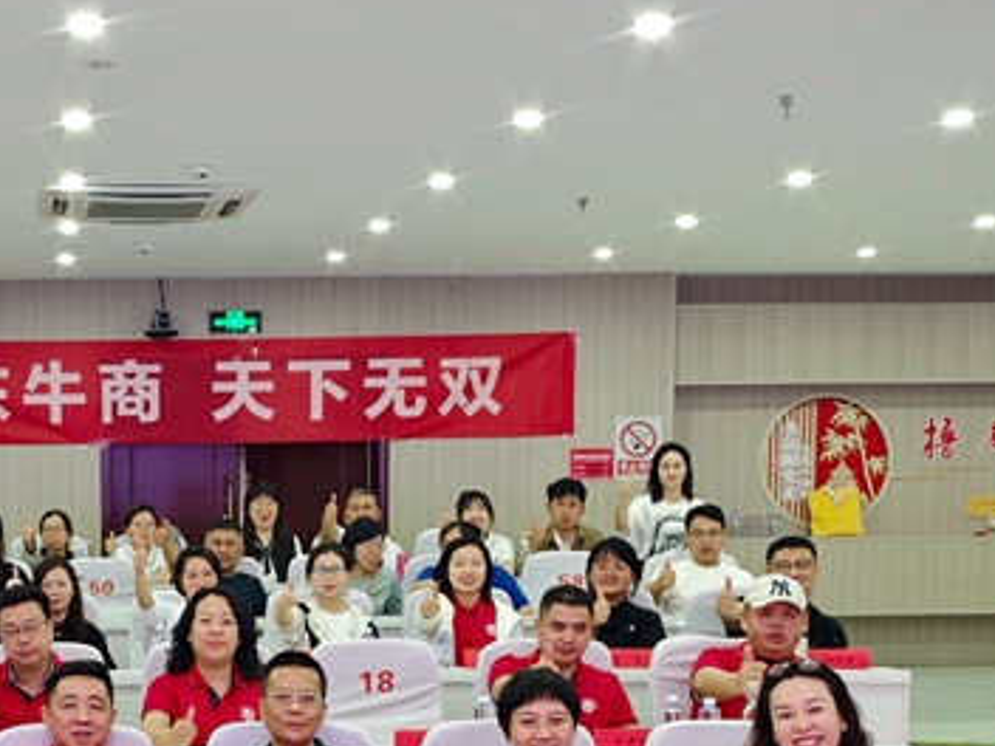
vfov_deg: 28.9
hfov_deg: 37.1
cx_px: 153
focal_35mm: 49
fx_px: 1408
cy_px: 623
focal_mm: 6.68
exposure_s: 1/60
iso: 1000
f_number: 2.8
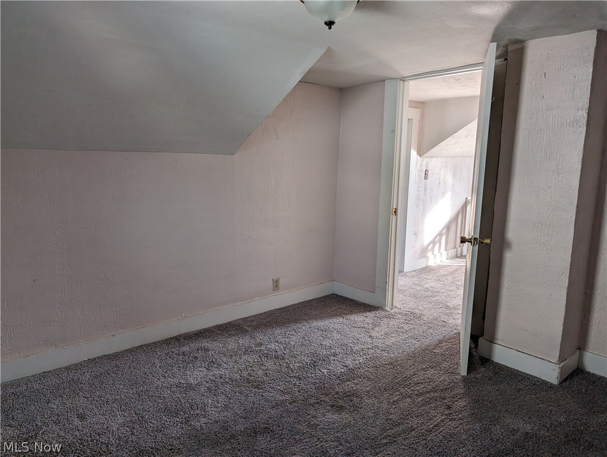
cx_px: 304
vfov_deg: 56.9
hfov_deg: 71.5
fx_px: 421
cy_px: 228
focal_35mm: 24
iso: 60
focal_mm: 6.9
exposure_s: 1/129
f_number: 1.68
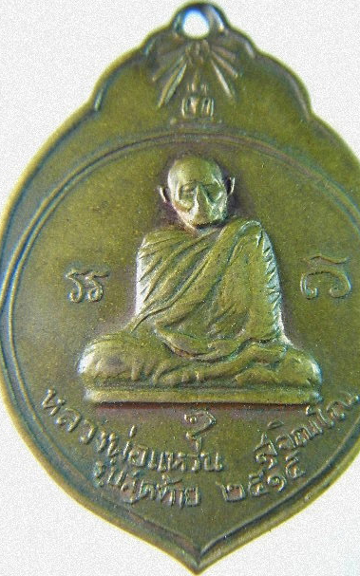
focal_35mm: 57
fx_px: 895
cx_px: 200
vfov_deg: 35.7
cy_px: 288
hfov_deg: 22.7
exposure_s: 1/25
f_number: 4.1
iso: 200
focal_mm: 9.1
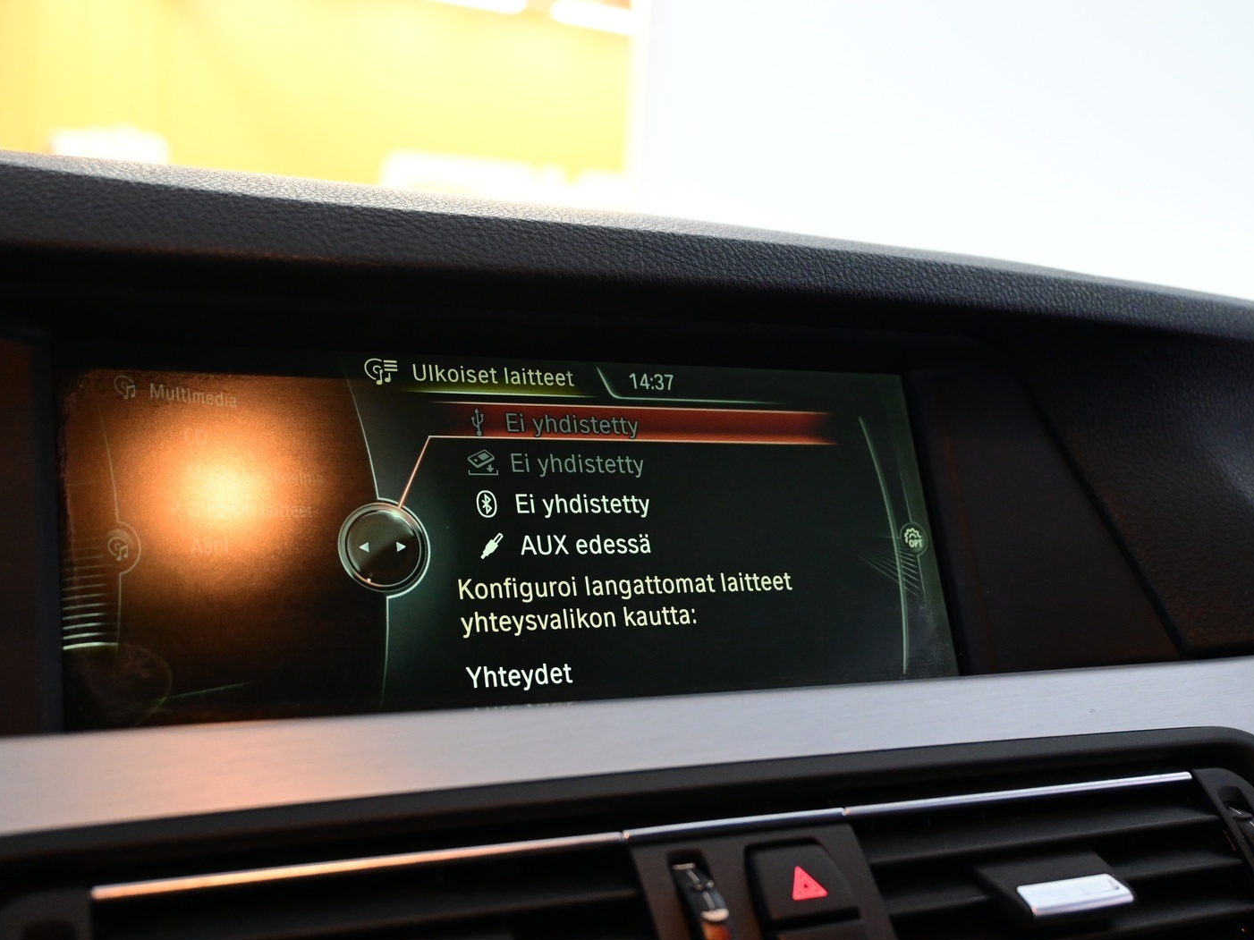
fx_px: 1449
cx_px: 552
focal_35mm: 40
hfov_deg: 46.7
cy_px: 476
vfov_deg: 35.9
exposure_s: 1/40
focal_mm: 24
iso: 1800
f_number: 4.2
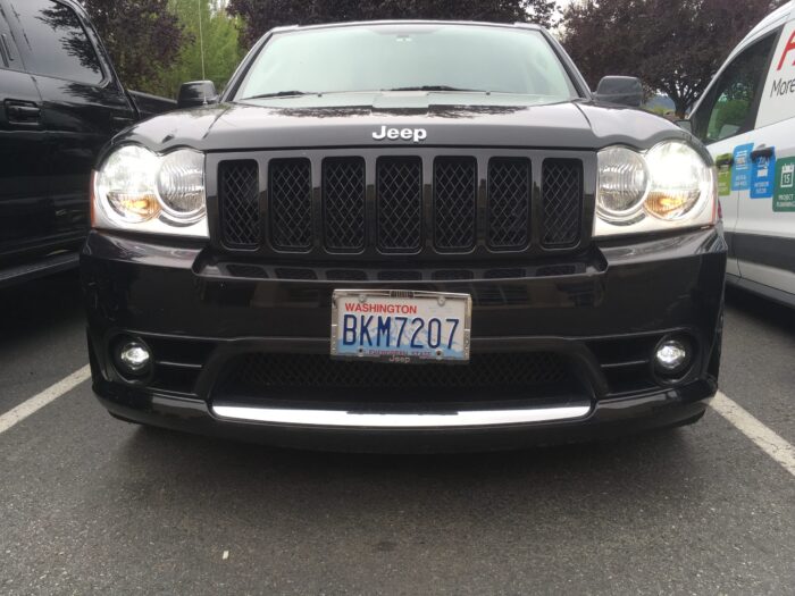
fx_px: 666
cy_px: 298
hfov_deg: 61.7
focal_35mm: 29
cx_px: 398
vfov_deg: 48.2
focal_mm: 4.15
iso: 25
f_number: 2.2
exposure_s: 1/196
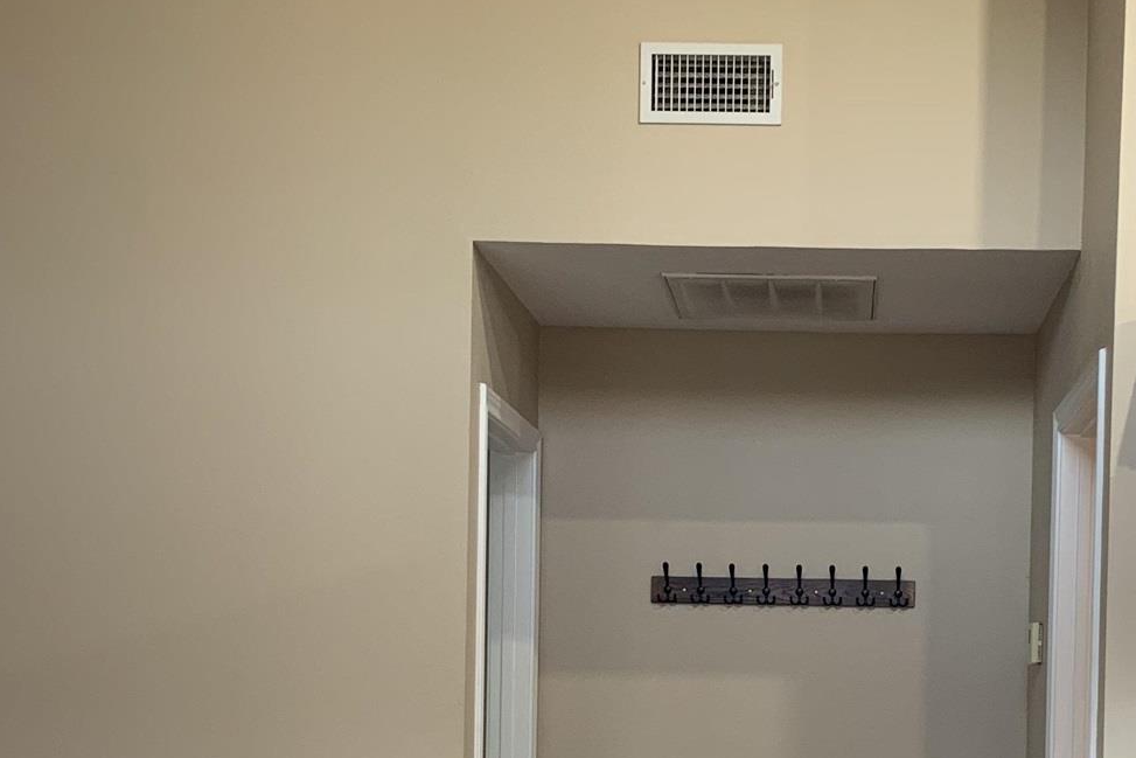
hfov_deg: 31.1
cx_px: 800
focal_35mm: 64
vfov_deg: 20.7
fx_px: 2020
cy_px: 718
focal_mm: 4.25
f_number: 1.8
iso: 160
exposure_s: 1/60
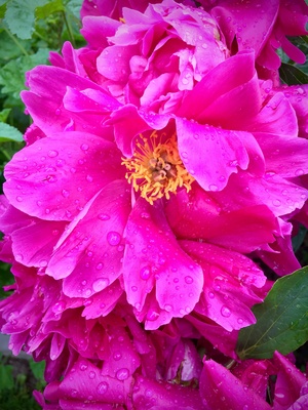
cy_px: 205
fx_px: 344
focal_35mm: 29
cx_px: 154
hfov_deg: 48.2
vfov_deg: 61.7
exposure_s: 1/100
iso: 32
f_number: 2.2
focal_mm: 4.15
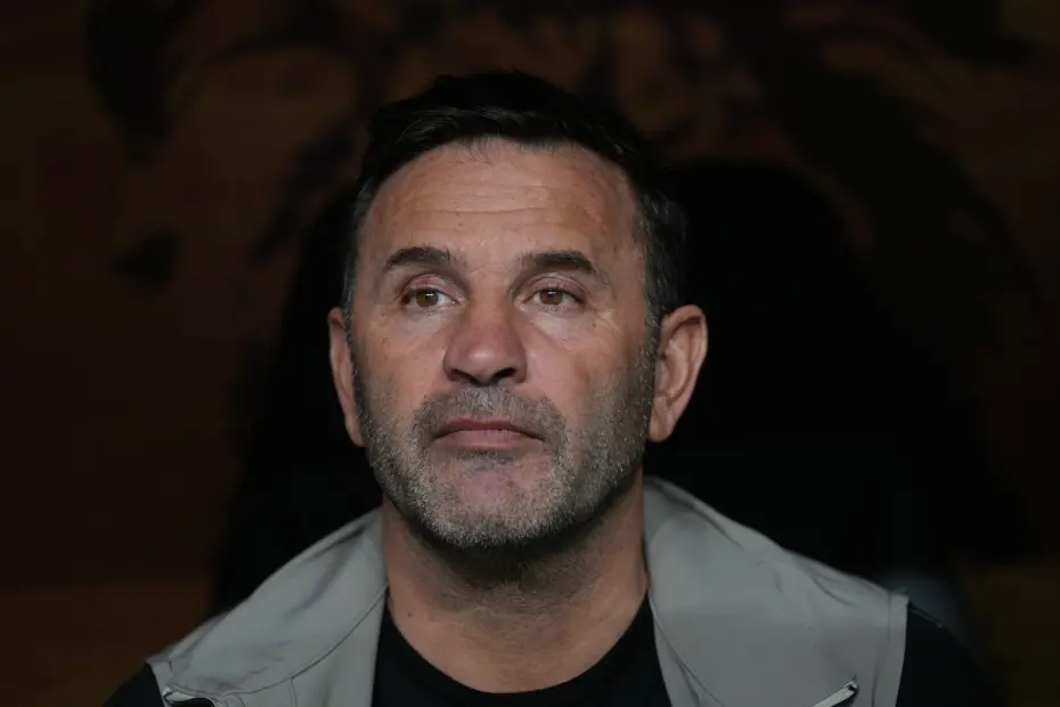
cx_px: 530
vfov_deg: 7.3
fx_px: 5535
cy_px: 354
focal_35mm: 188
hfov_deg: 10.9
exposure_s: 1/500
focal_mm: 188
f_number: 3.2
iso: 1600
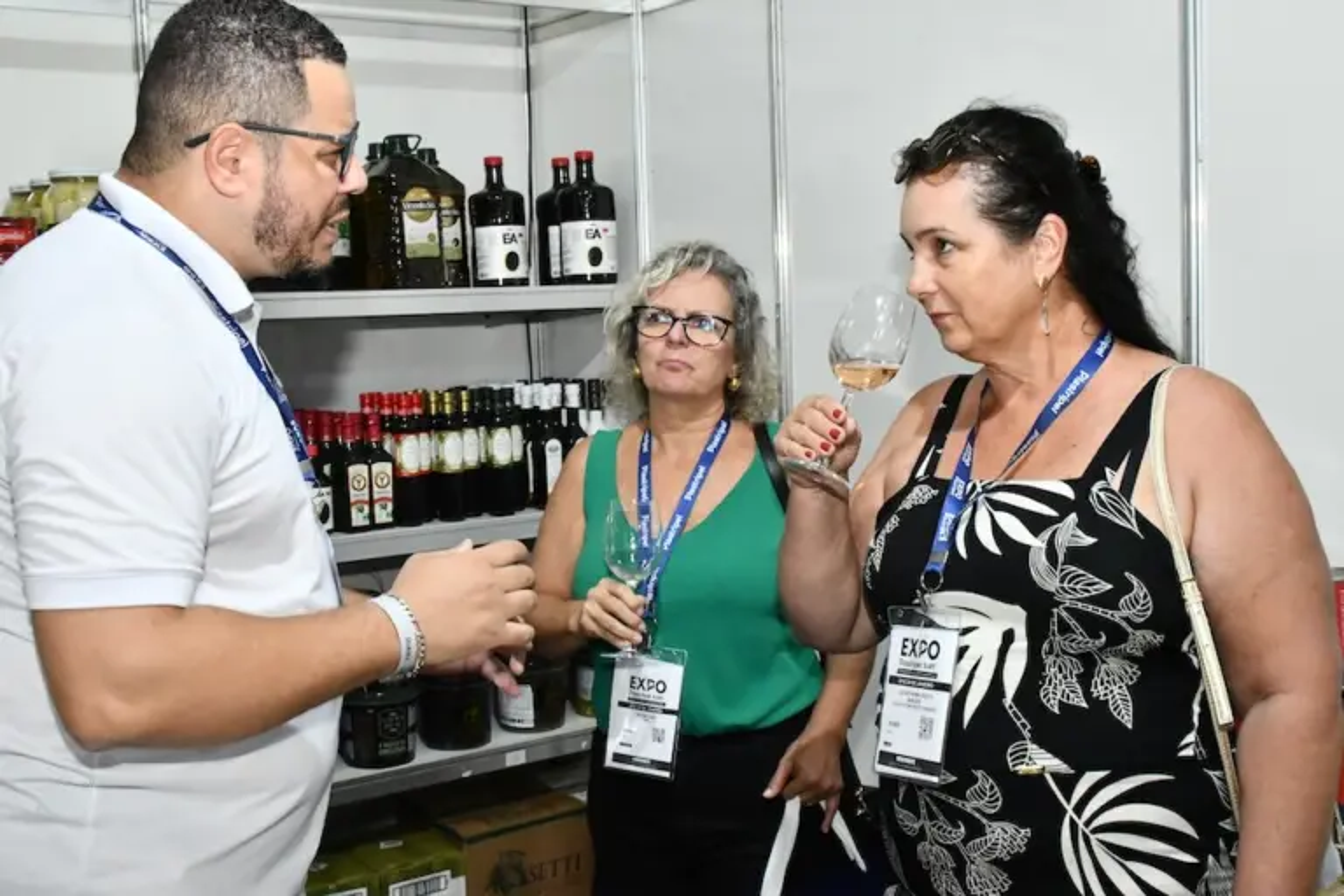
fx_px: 1680
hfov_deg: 43.6
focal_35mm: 45
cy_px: 448
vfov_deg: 29.9
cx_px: 672
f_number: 9
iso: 4000
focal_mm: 30
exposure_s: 1/200
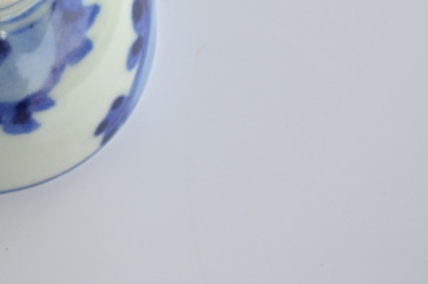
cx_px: -87
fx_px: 1377
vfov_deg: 11.7
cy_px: 26
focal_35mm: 116
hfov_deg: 16.9
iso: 180
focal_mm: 32
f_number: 5.6
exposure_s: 1/125
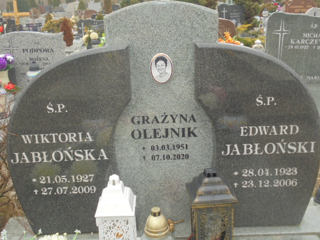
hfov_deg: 43.9
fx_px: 398
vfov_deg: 33.6
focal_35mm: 43
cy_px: 120
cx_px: 160
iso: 100
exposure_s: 1/50
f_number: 4.5
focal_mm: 7.8
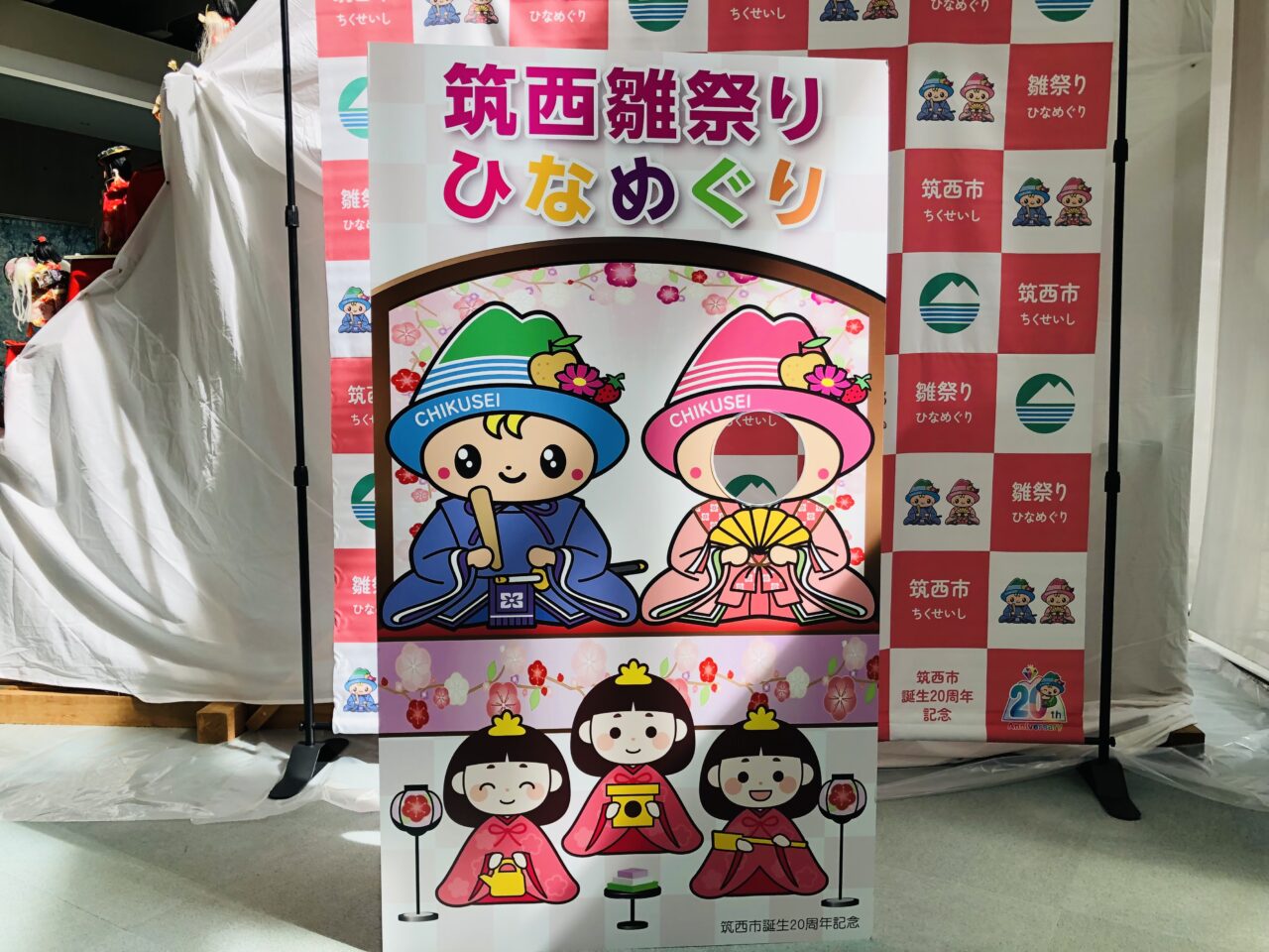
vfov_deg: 49.7
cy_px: 476
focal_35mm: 28
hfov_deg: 63.4
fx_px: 1026
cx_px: 634
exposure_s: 1/201
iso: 20
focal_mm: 3.99
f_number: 1.8
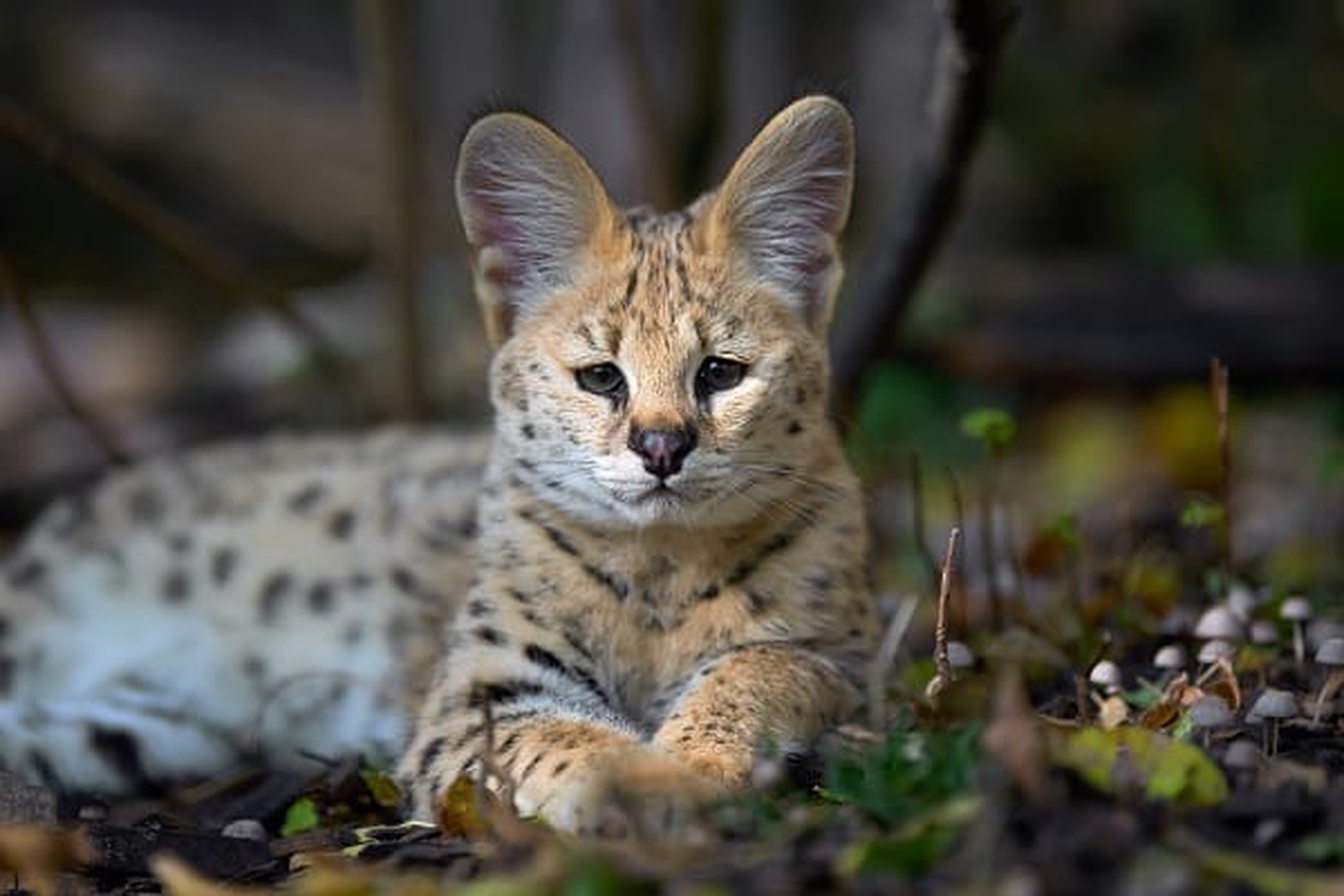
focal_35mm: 170
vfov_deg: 8.1
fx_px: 6346
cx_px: 672
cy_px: 448
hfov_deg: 12.1
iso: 200
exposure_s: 1/640
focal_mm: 170
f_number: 3.2
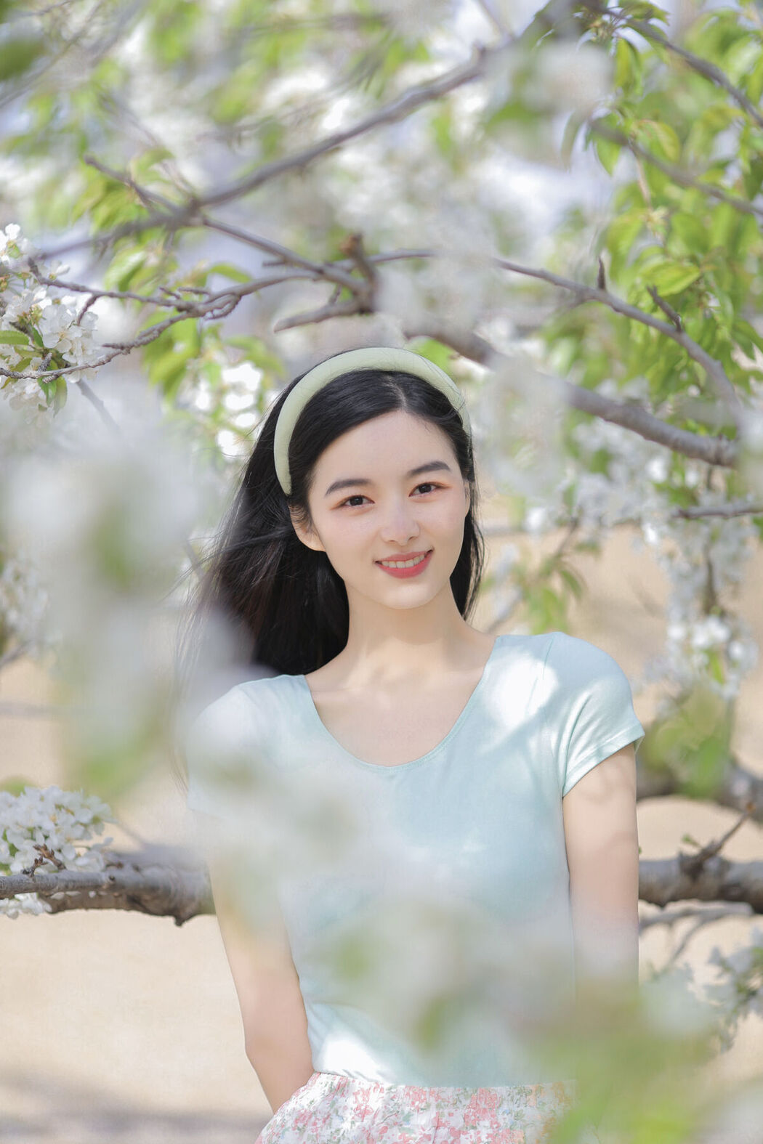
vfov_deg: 14.2
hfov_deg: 9.5
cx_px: 382
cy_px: 572
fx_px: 4609
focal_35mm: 145
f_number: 2
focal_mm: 135
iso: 100
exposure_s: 1/500
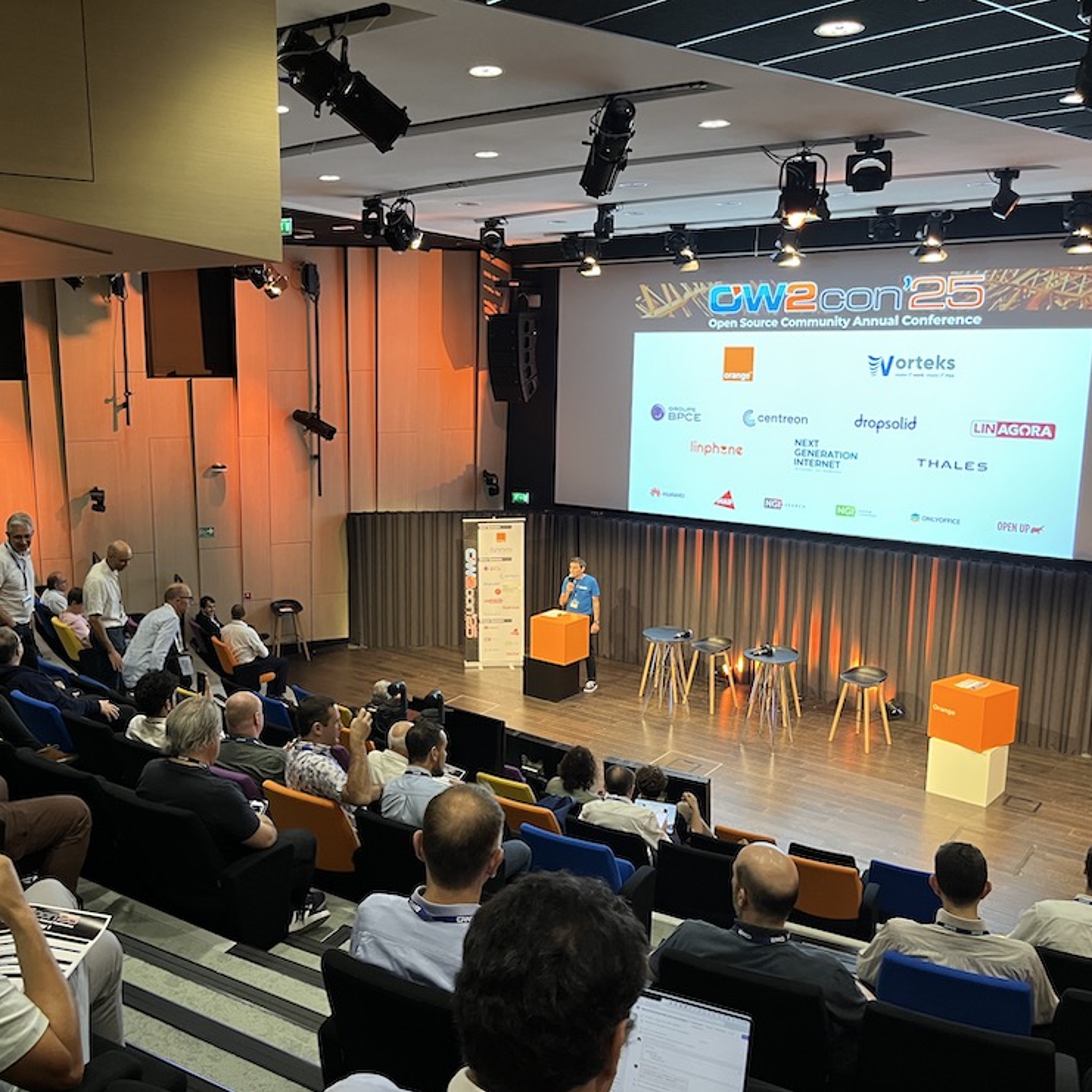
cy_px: 548
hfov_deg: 52.1
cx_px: 427
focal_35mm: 31
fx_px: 1106
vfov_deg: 52.5
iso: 400
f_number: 1.6
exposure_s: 1/49
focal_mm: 5.1
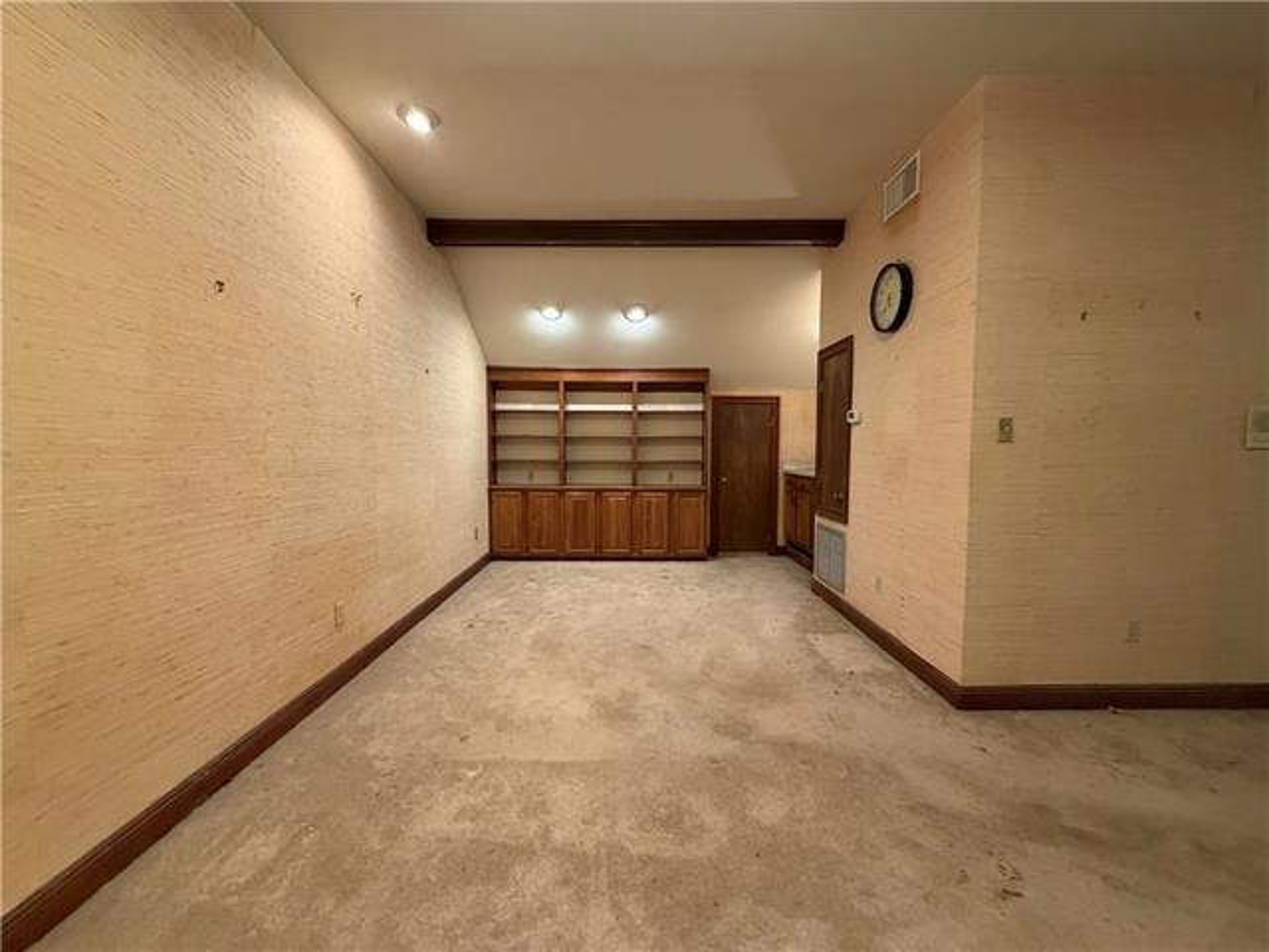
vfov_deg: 85.7
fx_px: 513
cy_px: 476
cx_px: 634
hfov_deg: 102.1
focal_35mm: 14
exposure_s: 1/60
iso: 500
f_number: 2.2
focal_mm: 2.22
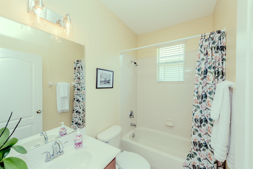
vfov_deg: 81.2
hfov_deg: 104.2
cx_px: 126
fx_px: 98
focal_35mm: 14
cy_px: 84
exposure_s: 1/4
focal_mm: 14
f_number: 8
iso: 100
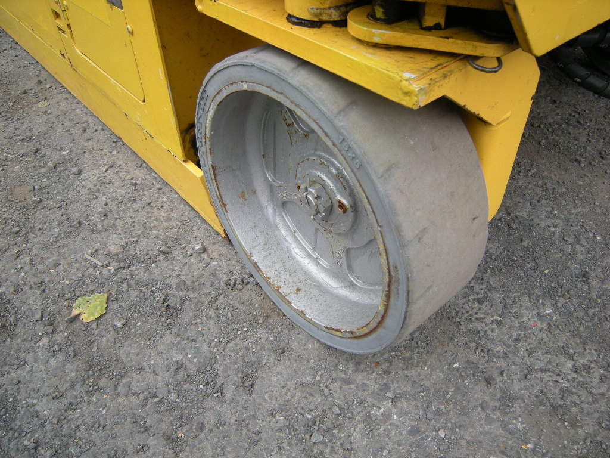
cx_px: 305
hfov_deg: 63.4
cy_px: 229
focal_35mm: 28
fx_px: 493
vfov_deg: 49.7
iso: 64
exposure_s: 1/118
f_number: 2.8
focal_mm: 4.7
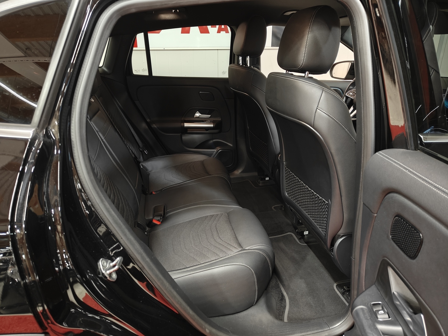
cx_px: 224
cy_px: 168
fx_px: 311
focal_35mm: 24
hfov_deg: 71.6
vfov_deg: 56.8
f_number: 1.8
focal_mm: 5.59
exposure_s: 1/33
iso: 1250
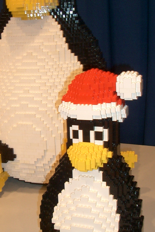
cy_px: 111
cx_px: 48
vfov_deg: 32.9
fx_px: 394
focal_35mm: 61
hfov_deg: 22.1
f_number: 2.6
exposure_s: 1/40
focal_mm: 5.8
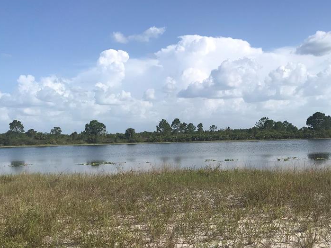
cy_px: 144
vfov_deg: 35.0
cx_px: 217
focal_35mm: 41
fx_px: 392
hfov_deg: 45.2
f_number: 1.8
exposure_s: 1/3546
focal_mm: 3.99
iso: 20
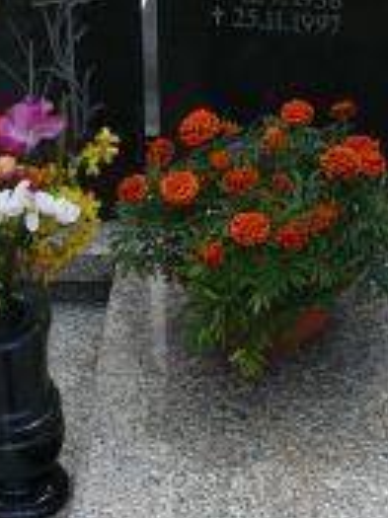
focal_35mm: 96
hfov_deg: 15.4
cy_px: 462
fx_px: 1436
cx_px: 261
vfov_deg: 20.1
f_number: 4
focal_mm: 7.4
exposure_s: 1/125
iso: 100
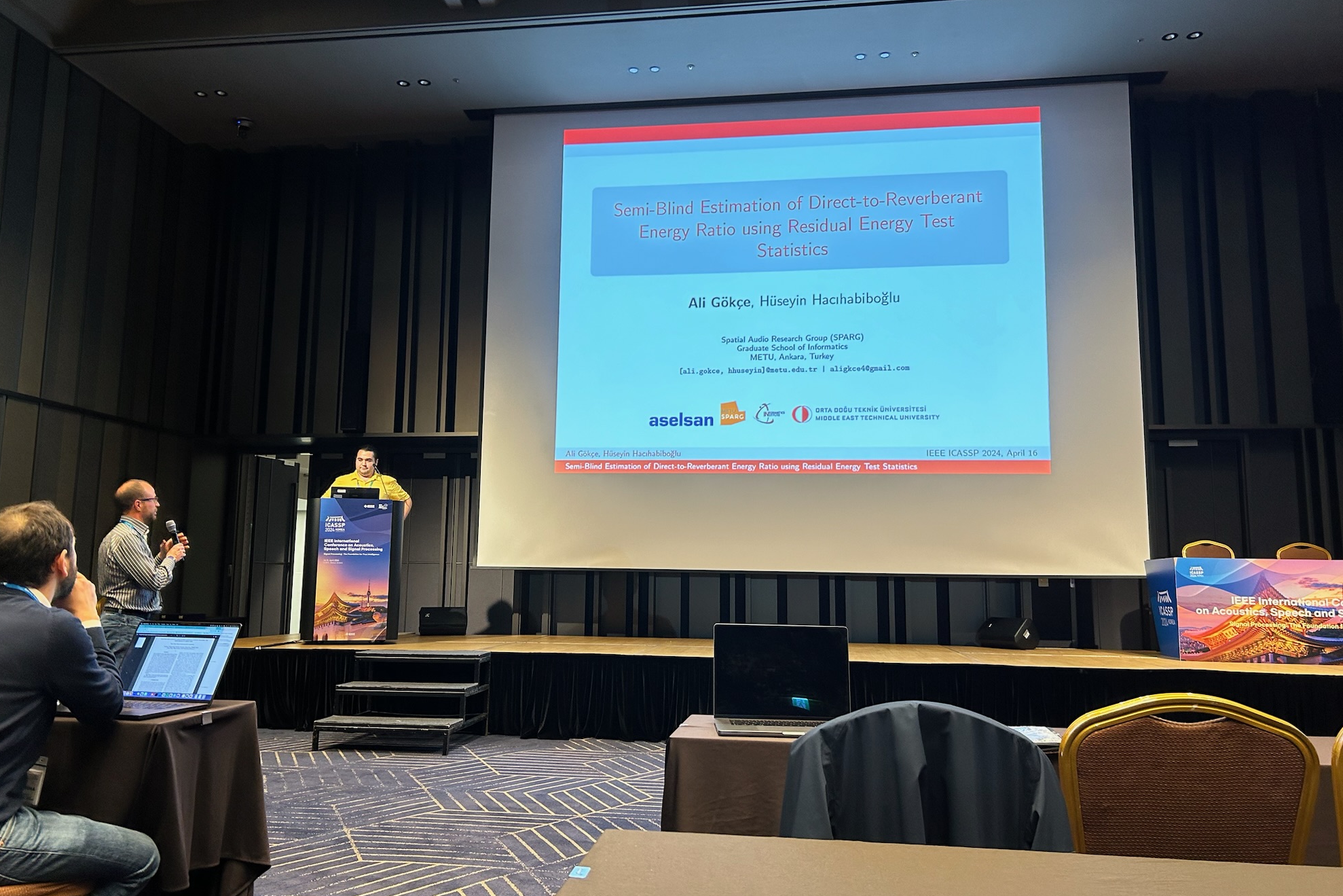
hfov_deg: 65.5
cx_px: 666
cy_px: 442
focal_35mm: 28
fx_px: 1045
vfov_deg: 46.4
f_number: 1.5
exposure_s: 1/60
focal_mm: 5.7
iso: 100
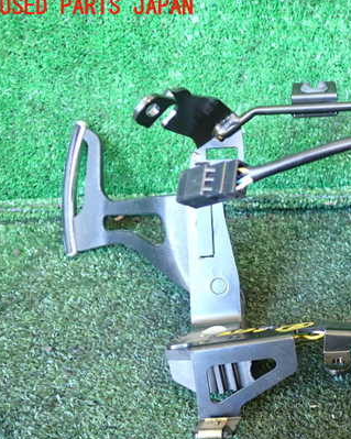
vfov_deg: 42.0
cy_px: 241
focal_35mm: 44
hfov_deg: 32.3
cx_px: 323
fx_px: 572
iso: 640
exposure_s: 1/30
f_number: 2.3
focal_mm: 5.4
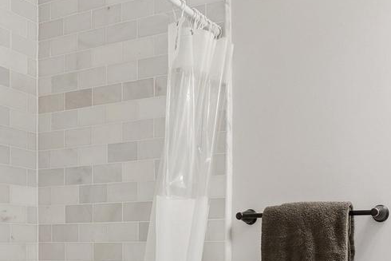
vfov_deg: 27.1
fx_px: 511
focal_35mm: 47
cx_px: 281
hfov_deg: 41.0
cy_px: 259
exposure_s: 1/125
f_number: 4.5
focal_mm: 16
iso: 800
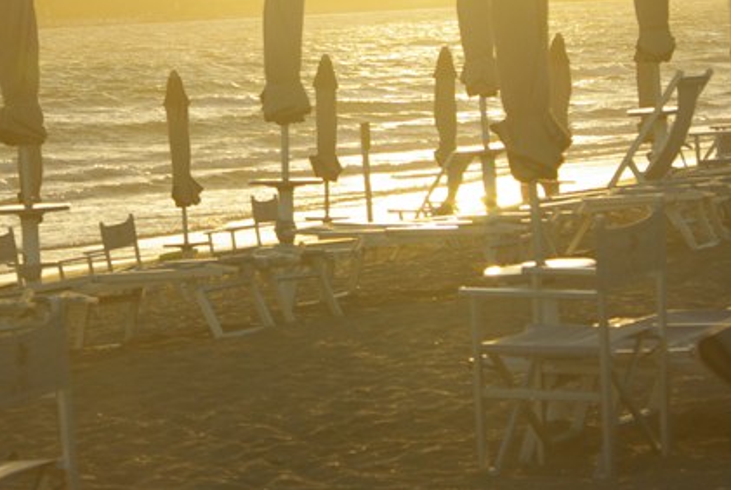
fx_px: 5413
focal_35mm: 266
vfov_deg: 5.2
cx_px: 56
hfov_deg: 7.7
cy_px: -20
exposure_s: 1/350
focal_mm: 73
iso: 200
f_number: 8
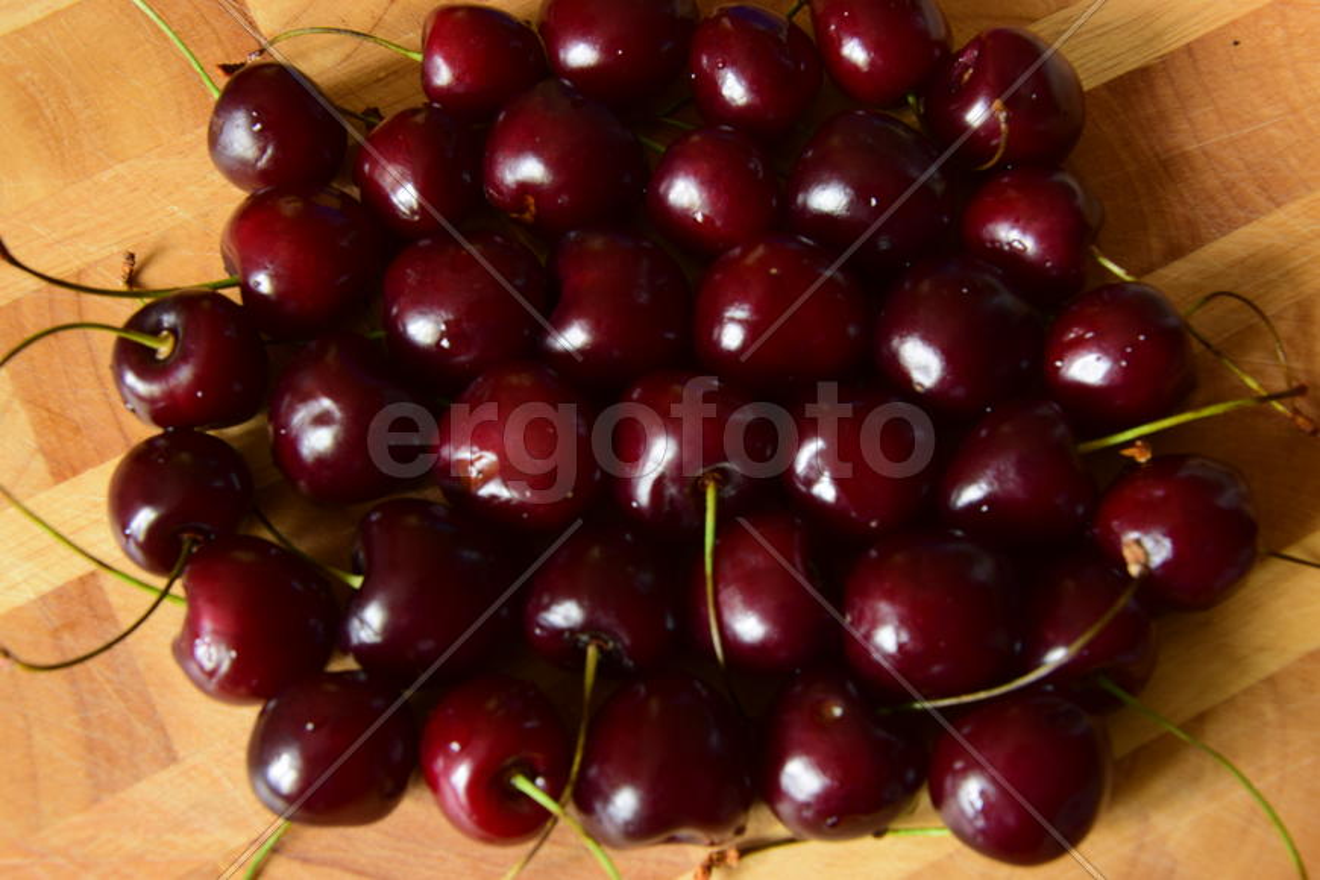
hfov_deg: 37.9
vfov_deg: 25.8
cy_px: 440
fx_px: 1925
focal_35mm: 52
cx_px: 660
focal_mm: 35
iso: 100
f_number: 10
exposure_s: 1.6
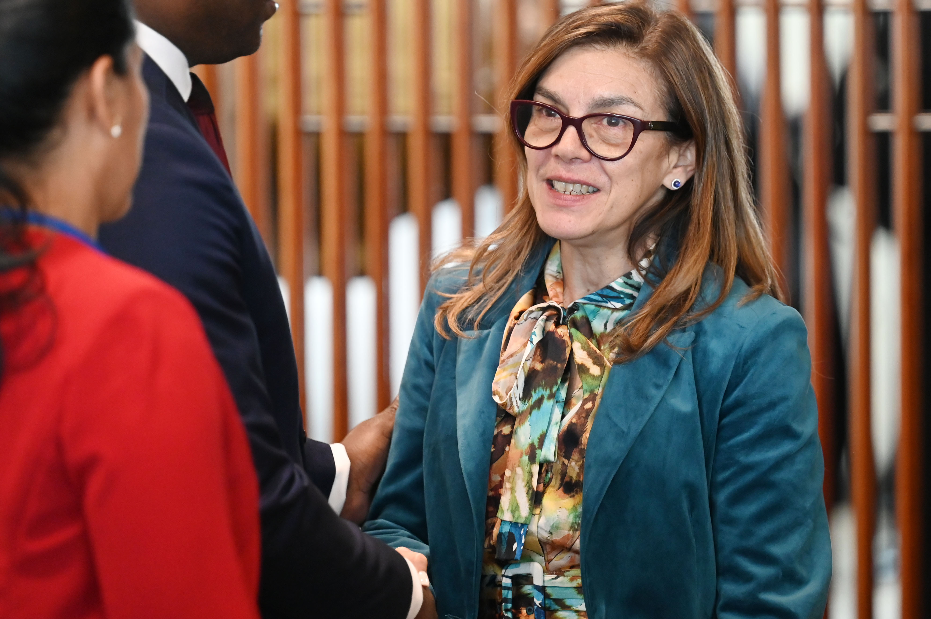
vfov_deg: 5.3
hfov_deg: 8.0
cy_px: 246
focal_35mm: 258
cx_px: 535
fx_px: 6667
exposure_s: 1/200
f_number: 2.8
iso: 3200
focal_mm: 170
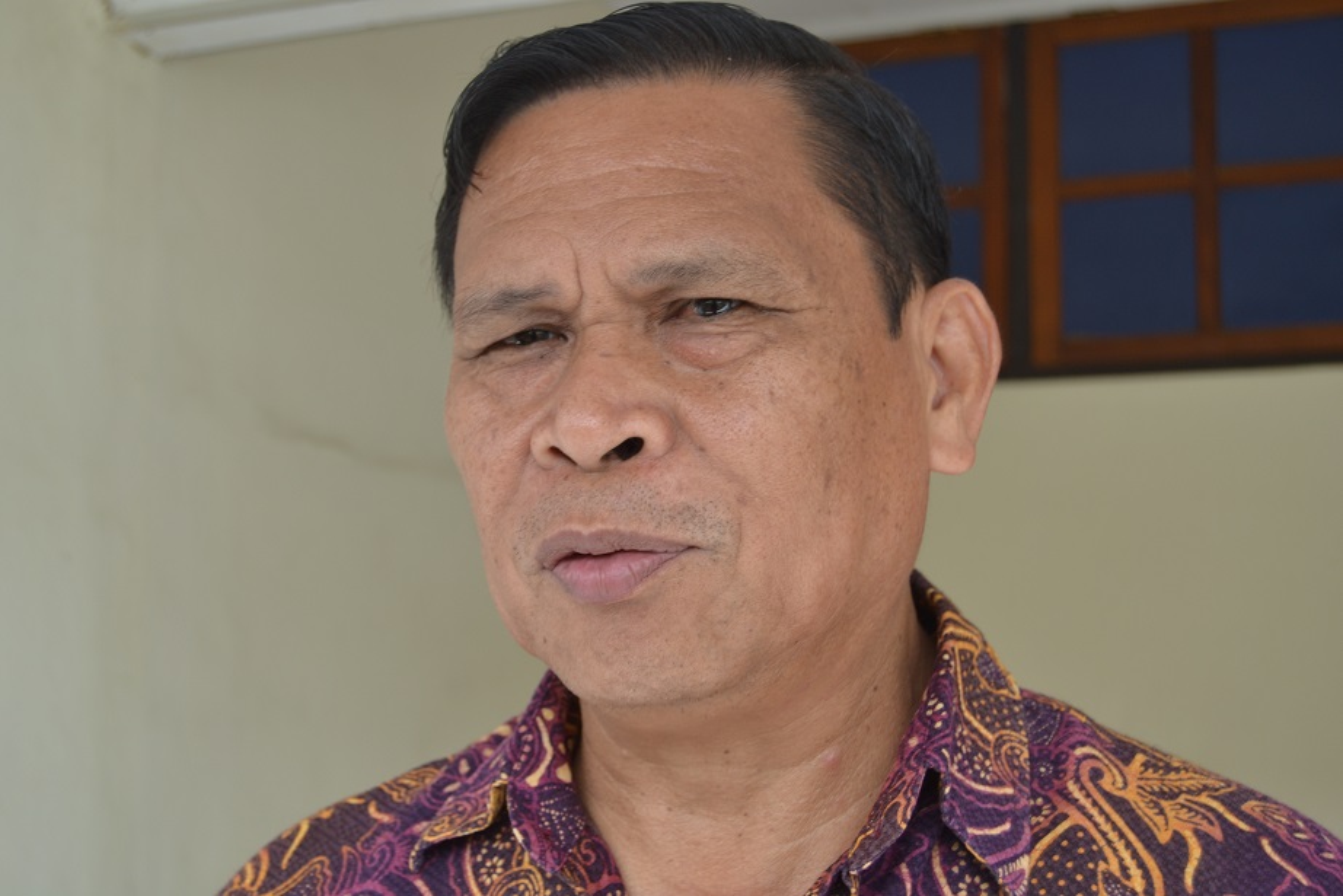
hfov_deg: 38.9
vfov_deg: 26.5
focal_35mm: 51
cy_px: 448
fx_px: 1903
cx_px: 672
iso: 220
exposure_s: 1/125
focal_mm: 34
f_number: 5.6
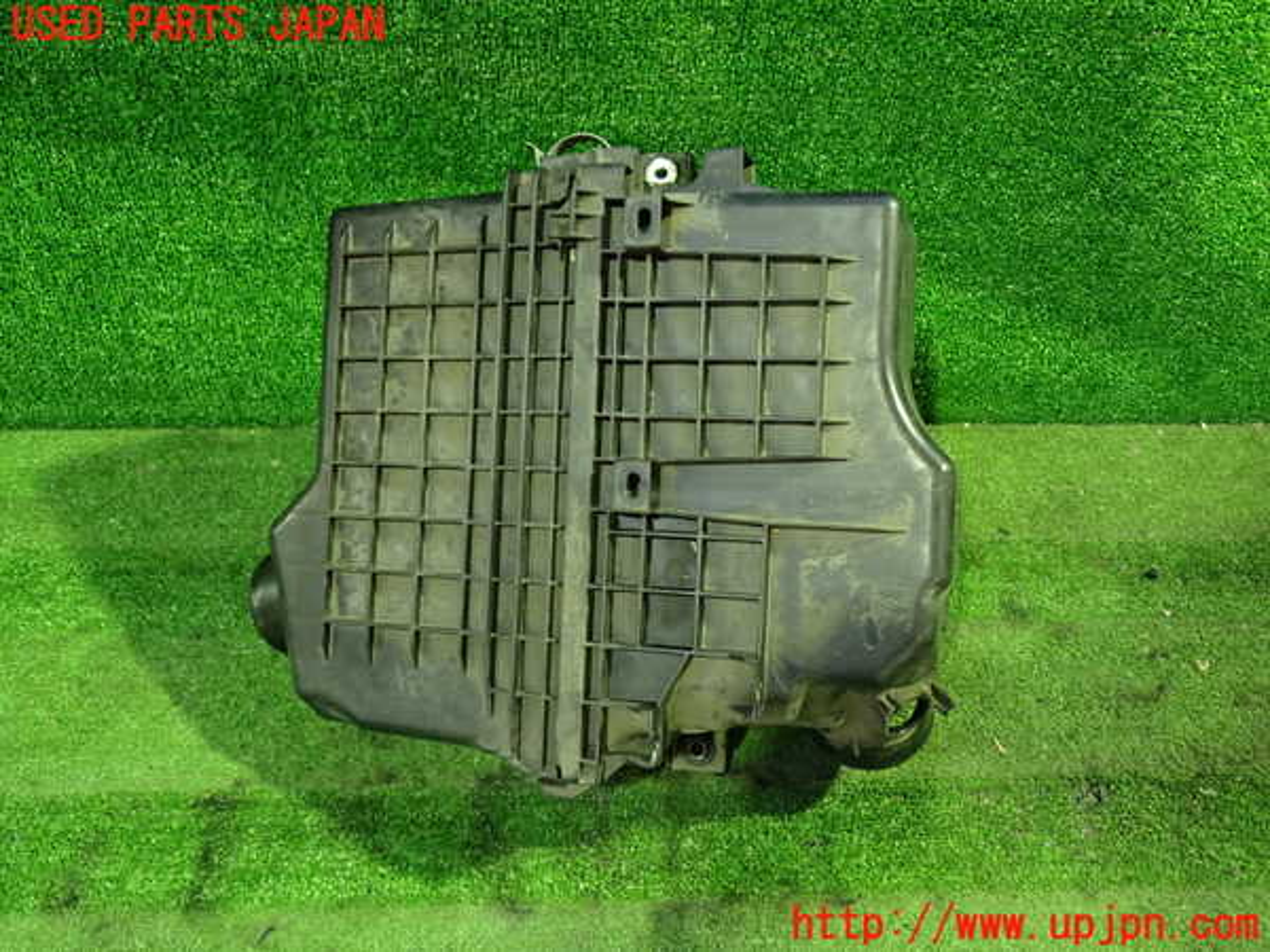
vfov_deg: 46.8
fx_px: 1101
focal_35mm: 30
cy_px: 476
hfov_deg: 60.0
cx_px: 635
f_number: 2.3
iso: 800
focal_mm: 5.4
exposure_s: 1/25
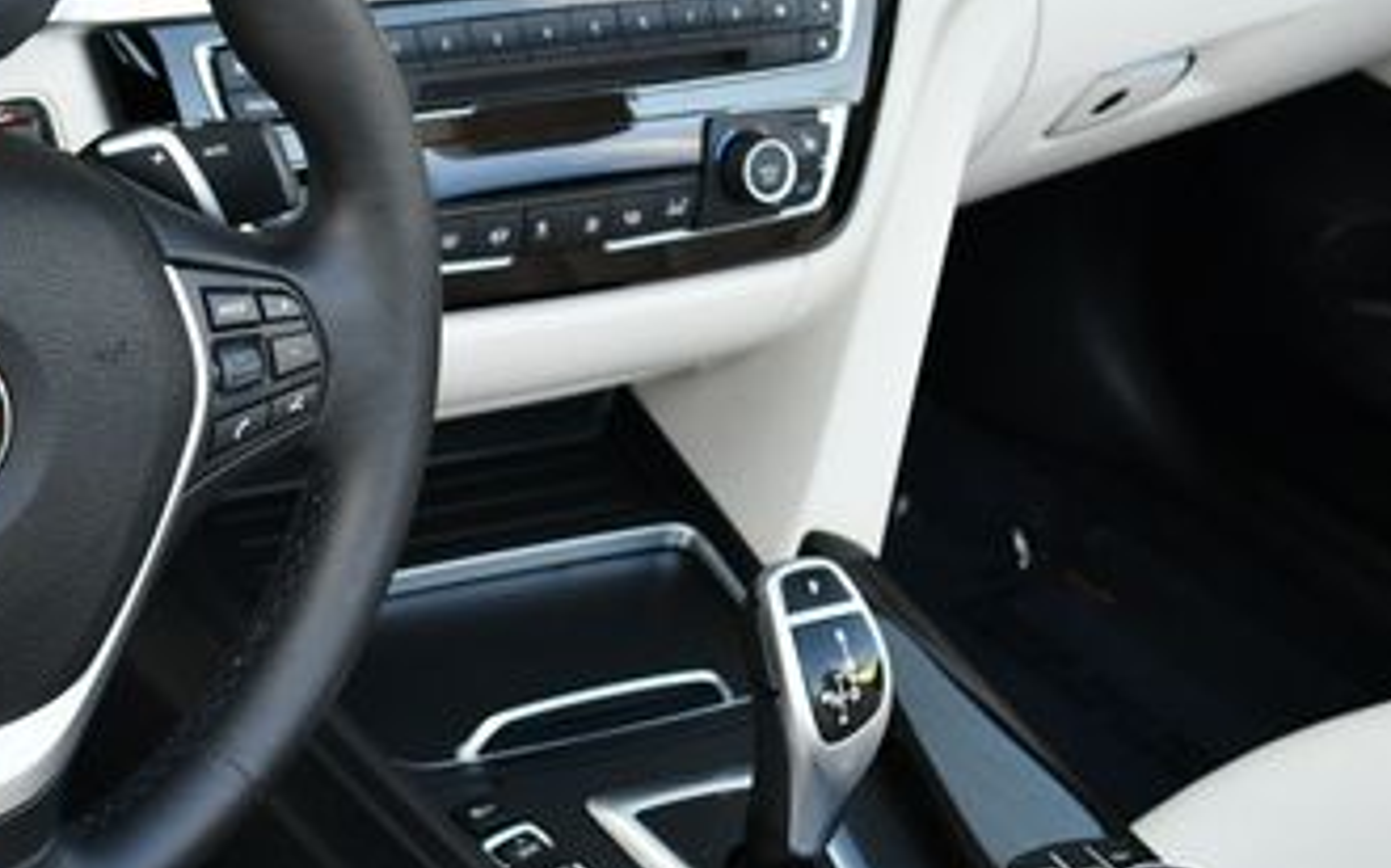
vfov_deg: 15.0
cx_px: 139
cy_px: 257
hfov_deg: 23.2
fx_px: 3297
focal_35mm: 87
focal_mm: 22
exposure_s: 1/250
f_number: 3.8
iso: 400
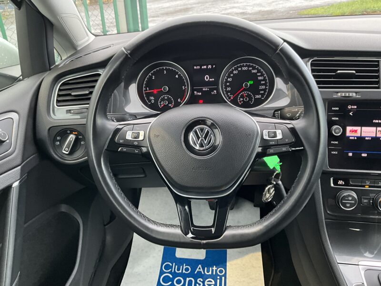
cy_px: 143
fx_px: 319
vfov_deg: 48.2
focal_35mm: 29
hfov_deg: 61.7
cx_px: 190
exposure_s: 1/60
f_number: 1.8
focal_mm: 3
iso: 160
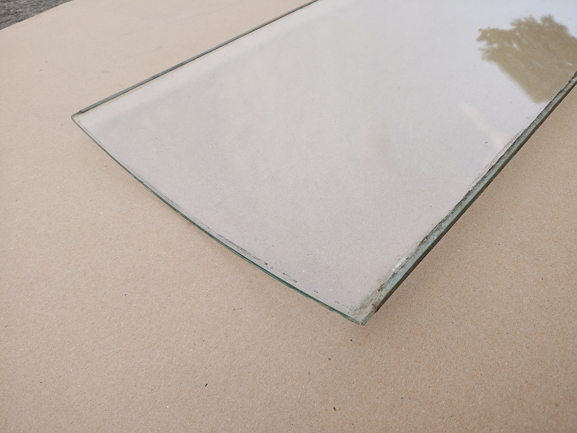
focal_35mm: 24
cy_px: 216
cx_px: 288
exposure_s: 1/852
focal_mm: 5.56
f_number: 1.8
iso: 100
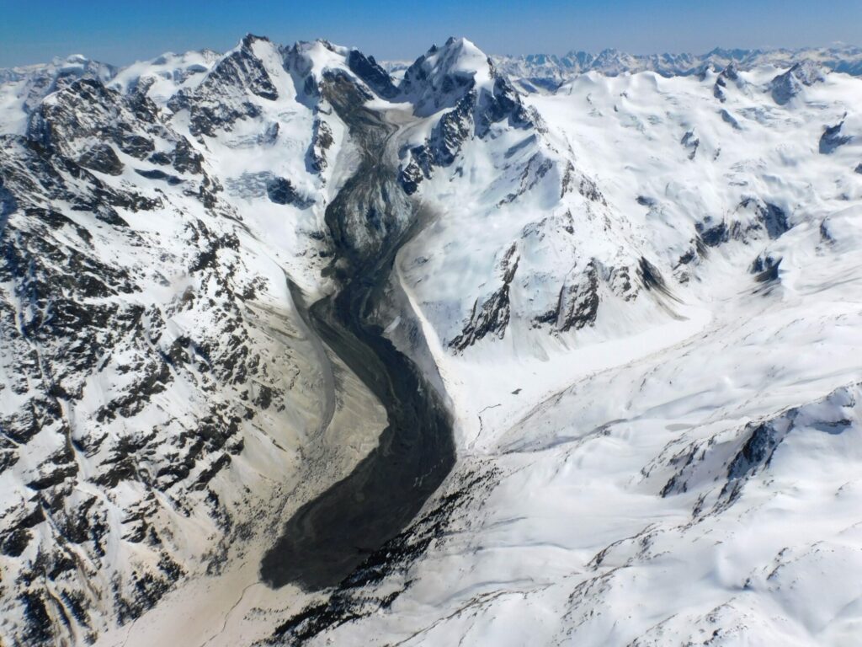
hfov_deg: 71.6
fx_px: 598
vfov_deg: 56.8
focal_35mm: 24
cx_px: 431
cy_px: 324
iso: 125
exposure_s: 1/1250
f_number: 3.3
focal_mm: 4.3
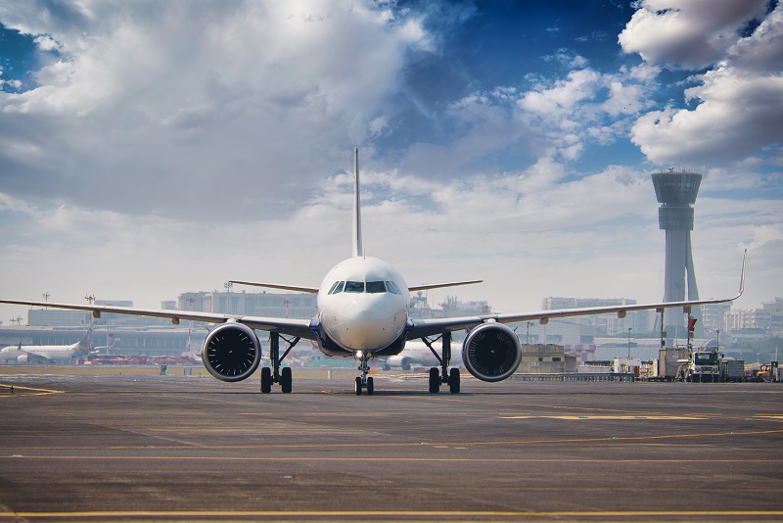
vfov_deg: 6.7
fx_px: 4482
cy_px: 262
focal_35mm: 206
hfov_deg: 10.0
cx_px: 392
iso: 160
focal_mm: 206
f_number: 8
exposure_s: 1/250
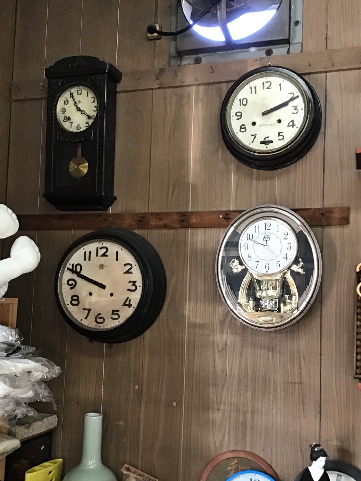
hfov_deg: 45.4
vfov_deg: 58.4
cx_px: 180
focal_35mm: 31
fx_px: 431
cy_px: 240
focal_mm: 3.3
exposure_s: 1/30
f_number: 2.4
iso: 125
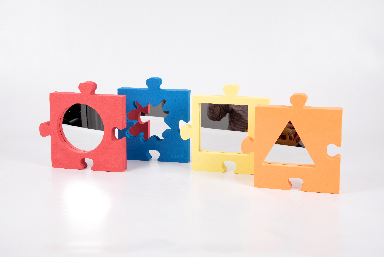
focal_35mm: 68
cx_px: 192
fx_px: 726
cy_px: 128
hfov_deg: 29.6
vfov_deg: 20.0
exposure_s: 1/125
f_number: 13
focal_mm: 68
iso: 100
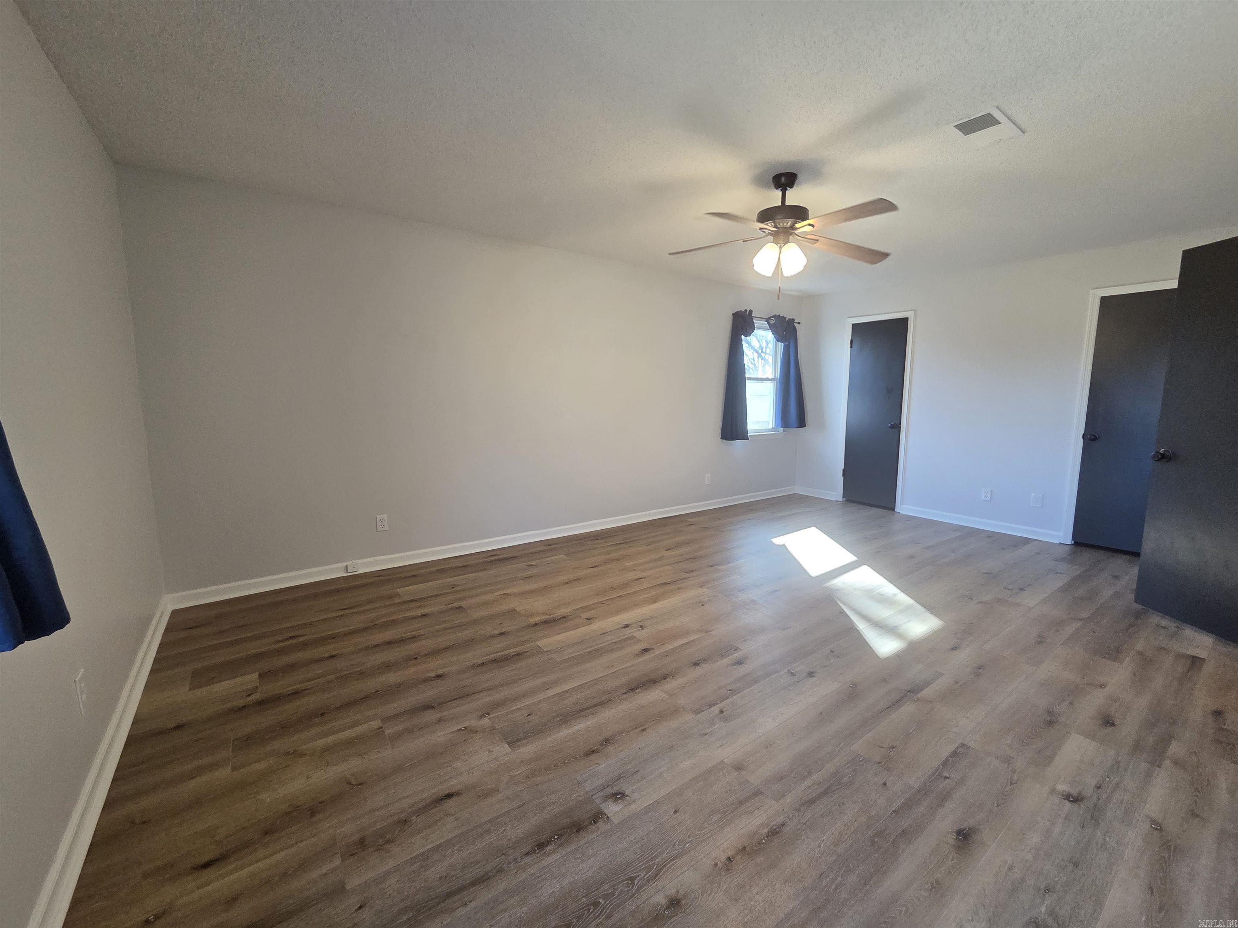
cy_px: 464
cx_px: 619
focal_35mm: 13
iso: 250
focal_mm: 2.2
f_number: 2.2
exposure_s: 1/120
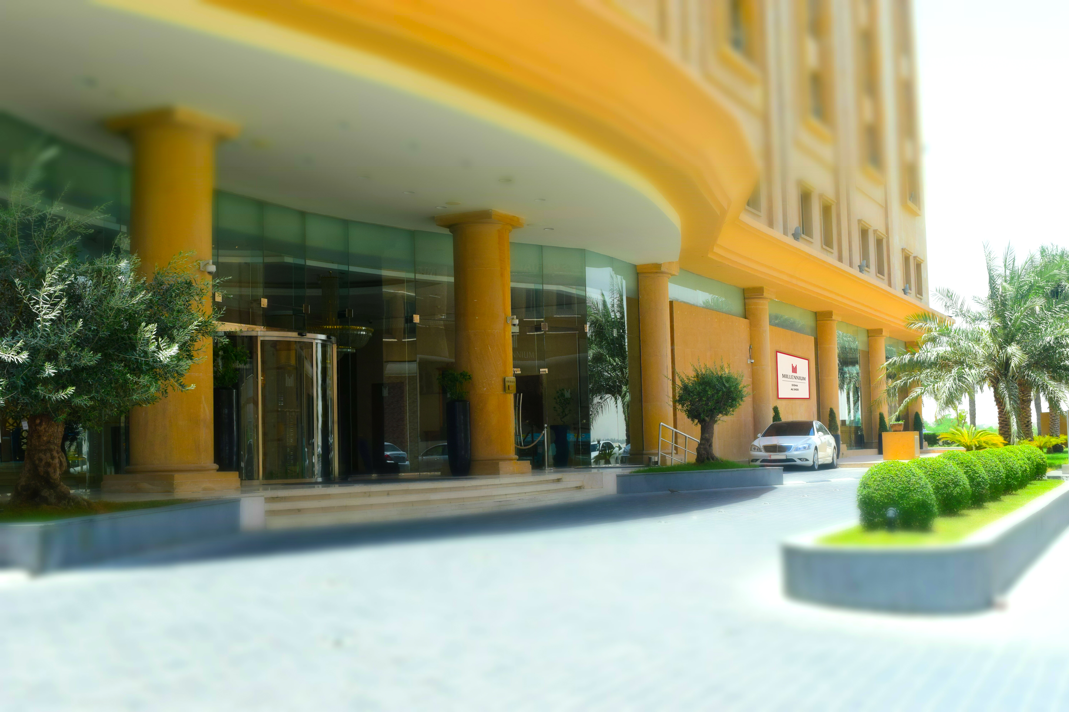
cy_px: 356
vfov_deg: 31.9
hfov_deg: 46.4
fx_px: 1247
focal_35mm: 42
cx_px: 534
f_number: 10
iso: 400
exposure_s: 1/250
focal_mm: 28
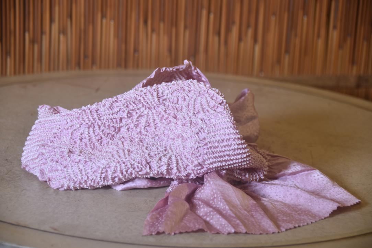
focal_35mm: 112
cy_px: 124
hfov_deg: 18.2
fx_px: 1163
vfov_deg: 12.2
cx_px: 186
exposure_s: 1/80
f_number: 5.3
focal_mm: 75
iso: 400
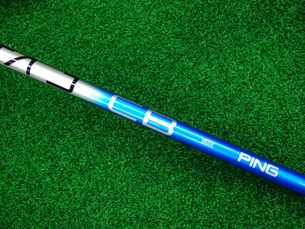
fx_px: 326
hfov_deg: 50.1
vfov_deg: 38.7
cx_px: 152
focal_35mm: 37
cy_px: 114
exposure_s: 1/40
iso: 400
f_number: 3.6
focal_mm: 6.42
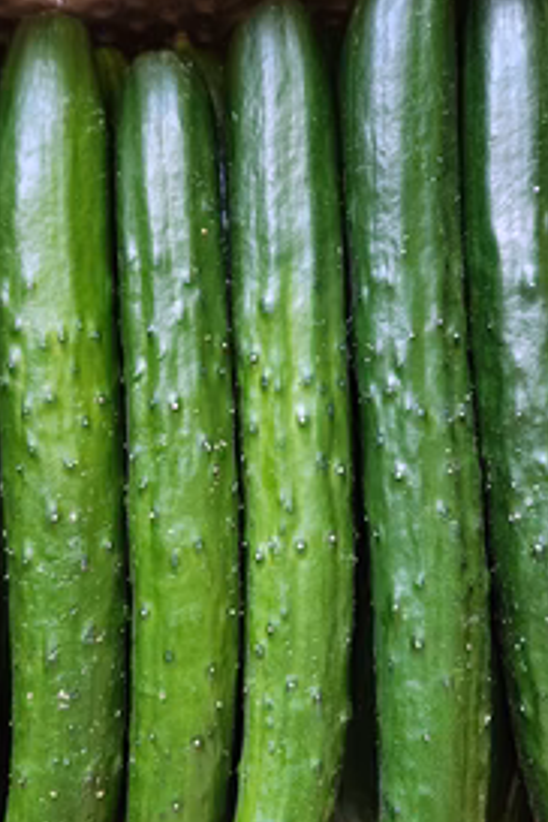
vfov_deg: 54.2
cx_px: 172
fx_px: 799
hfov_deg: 37.3
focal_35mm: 35
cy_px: 476
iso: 640
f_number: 1.8
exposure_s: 1/50
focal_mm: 5.4
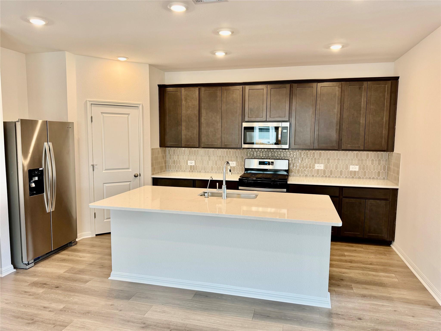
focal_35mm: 24
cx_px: 220
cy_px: 166
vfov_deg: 56.8
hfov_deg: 71.6
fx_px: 306
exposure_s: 1/120
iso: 125
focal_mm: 6.76
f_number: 1.78
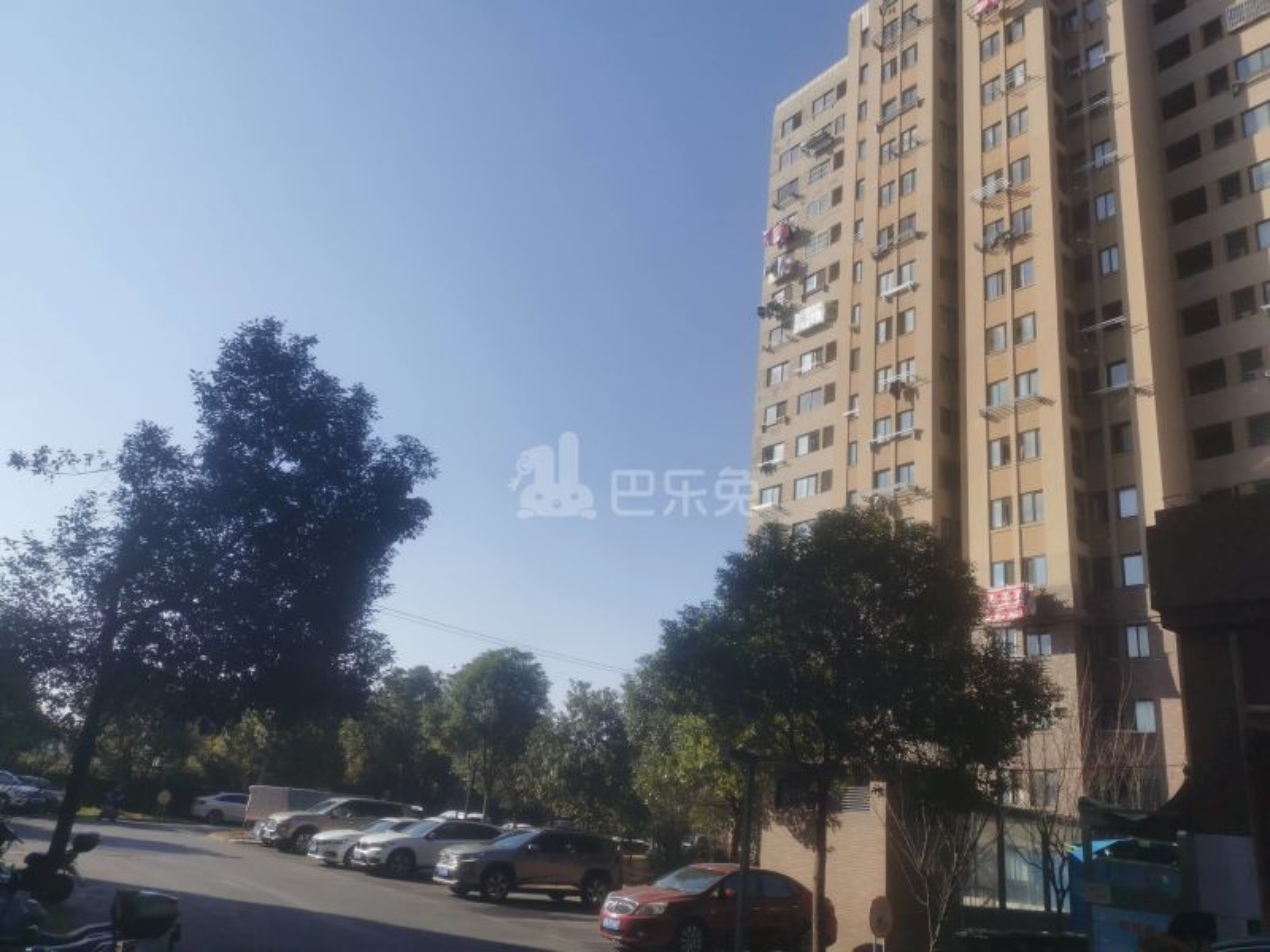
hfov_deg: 65.3
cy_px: 476
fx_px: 991
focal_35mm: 27
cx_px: 635
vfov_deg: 51.4
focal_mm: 5.58
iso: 50
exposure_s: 1/3448
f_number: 1.8
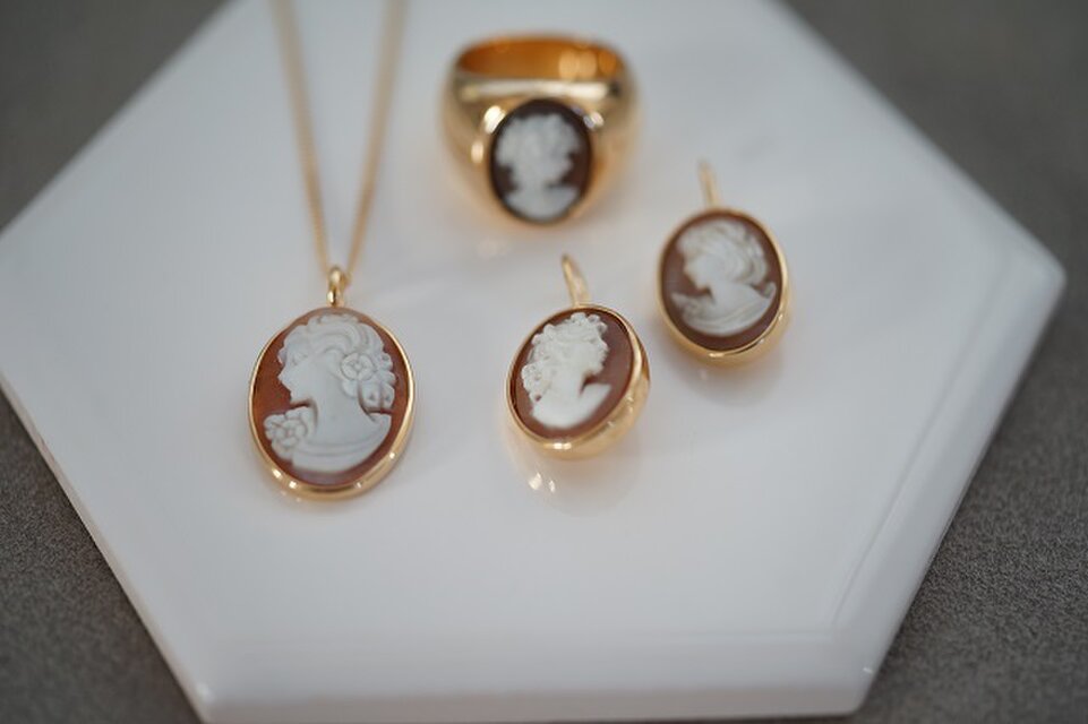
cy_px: 362
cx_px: 544
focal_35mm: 50
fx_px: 1511
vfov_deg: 27.0
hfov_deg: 39.6
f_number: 4
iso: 400
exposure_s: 1/60
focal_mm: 50
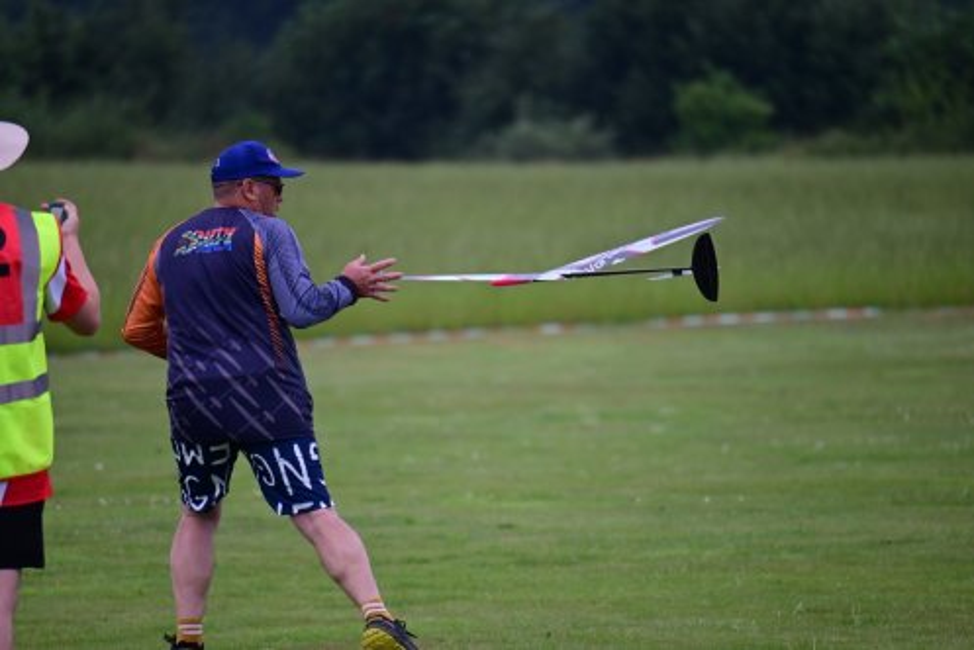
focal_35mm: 400
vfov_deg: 3.4
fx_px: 10828
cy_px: 325
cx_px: 487
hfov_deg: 5.2
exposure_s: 1/1250
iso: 1600
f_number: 6.3
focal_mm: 400
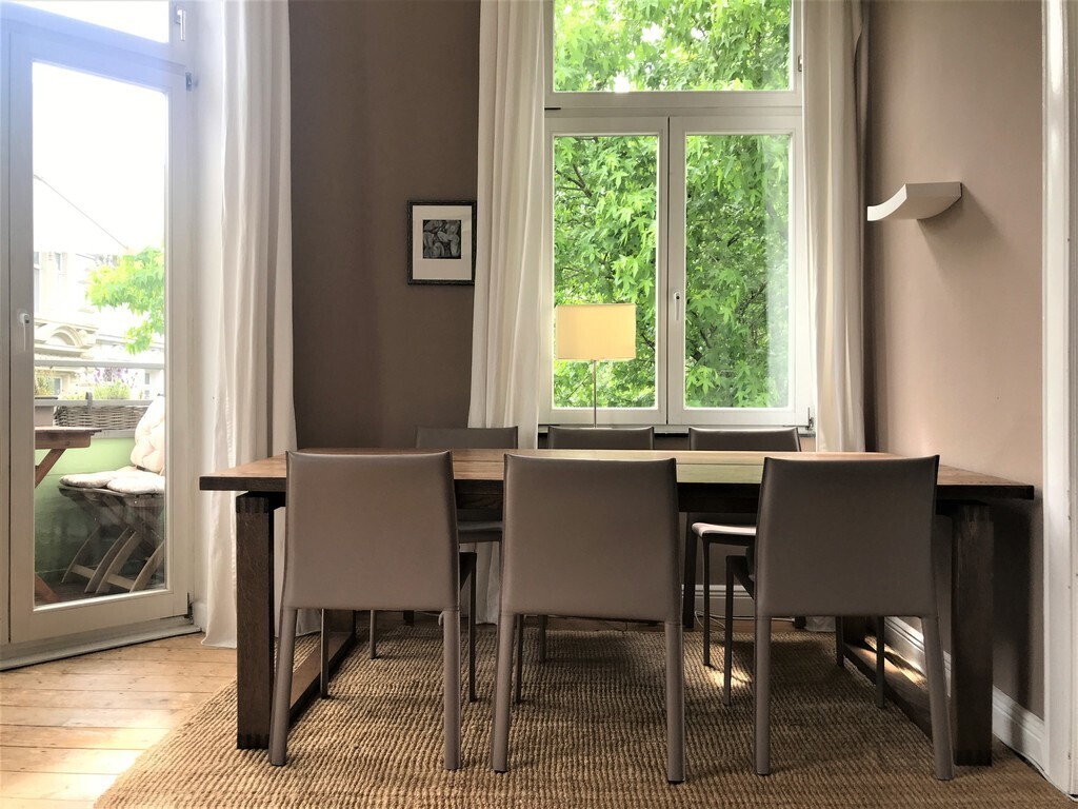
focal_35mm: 28
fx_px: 872
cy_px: 404
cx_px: 539
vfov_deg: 49.7
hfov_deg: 63.4
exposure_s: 1/196
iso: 20
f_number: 1.8
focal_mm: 3.99
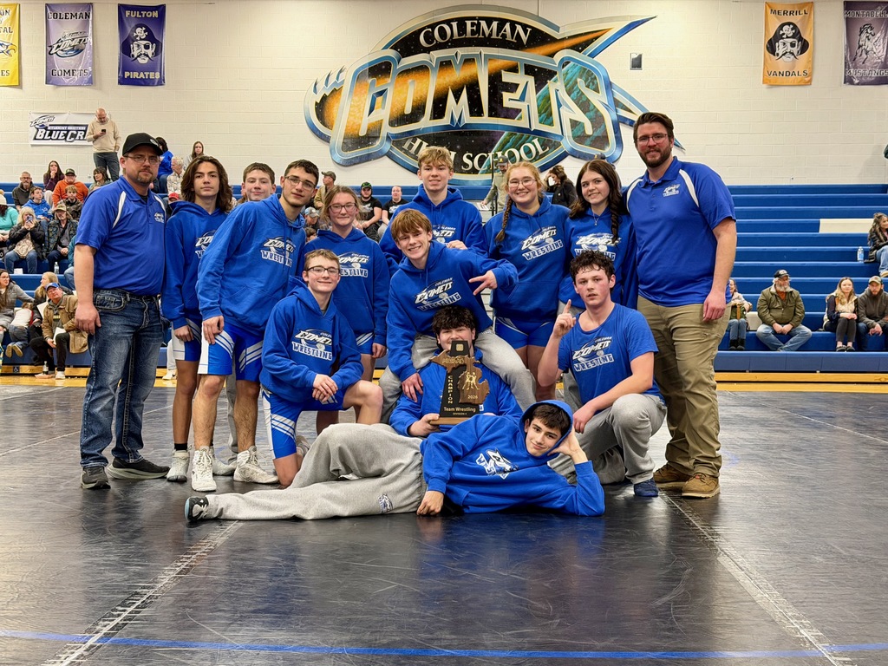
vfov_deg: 30.3
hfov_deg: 39.7
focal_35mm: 48
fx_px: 1231
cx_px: 444
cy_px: 333
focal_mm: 6.76
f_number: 1.78
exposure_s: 1/40
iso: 200
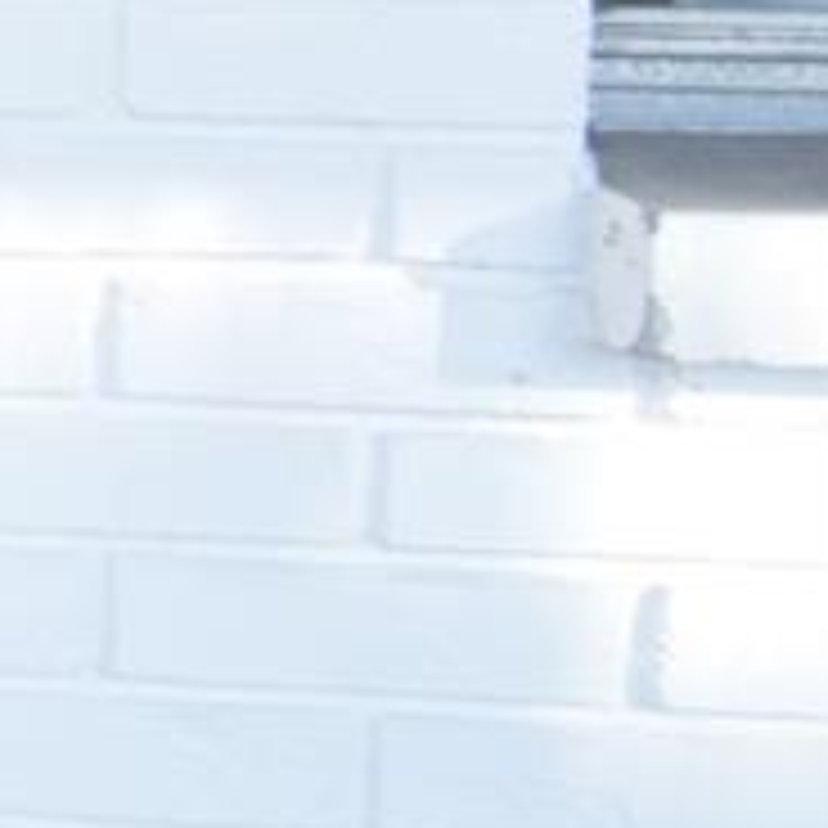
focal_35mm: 111
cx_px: -2745
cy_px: -500
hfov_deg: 7.5
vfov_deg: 14.4
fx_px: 3004
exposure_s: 1/200
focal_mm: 10
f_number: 7.1
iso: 400
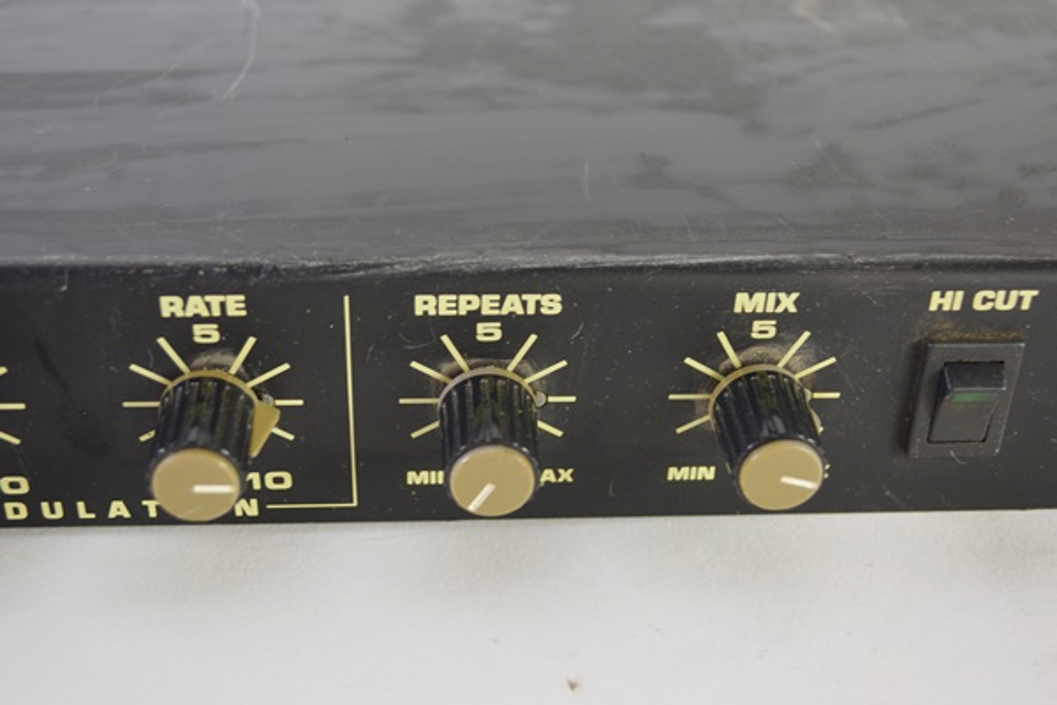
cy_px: 352
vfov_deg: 28.1
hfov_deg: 41.1
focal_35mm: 48
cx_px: 528
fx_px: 1409
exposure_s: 1/60
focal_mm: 32
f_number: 4.8
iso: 500
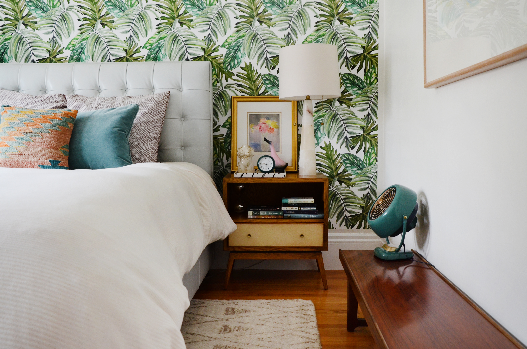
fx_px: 482
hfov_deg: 57.3
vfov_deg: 39.8
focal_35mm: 33
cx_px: 264
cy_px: 174
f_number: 6.3
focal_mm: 22
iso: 800
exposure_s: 1/50
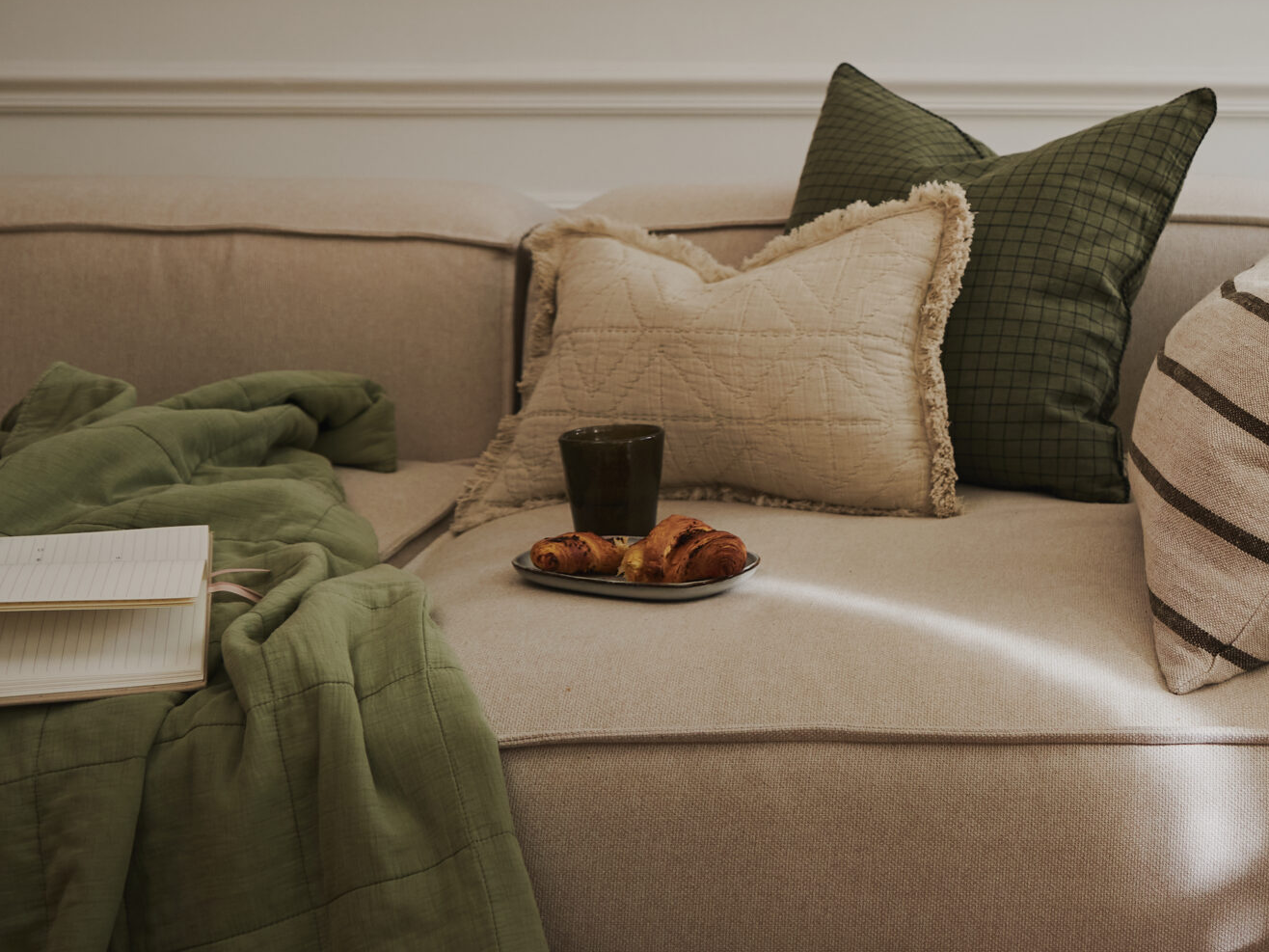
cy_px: 155
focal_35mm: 58
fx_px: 2126
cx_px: 1188
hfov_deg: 31.4
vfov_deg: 24.7
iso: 400
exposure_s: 1/125
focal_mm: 31
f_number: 4
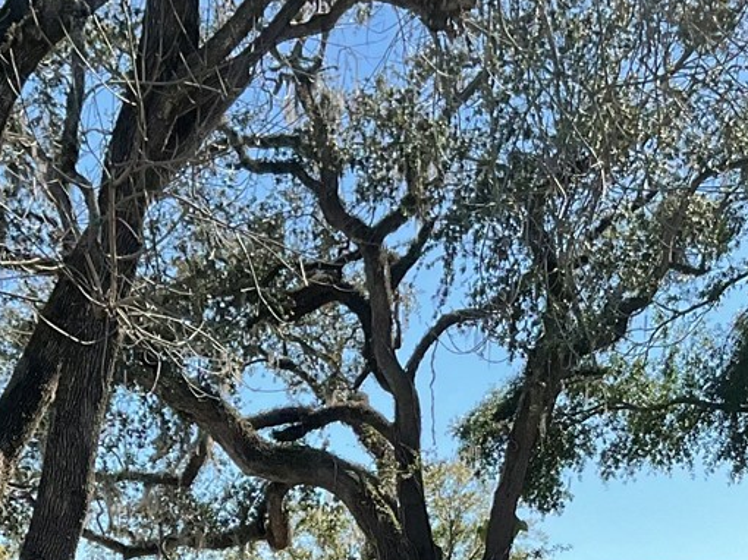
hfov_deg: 21.5
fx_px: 1965
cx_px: 411
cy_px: 846
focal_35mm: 91
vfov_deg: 15.0
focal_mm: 3
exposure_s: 1/978
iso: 16
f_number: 1.8
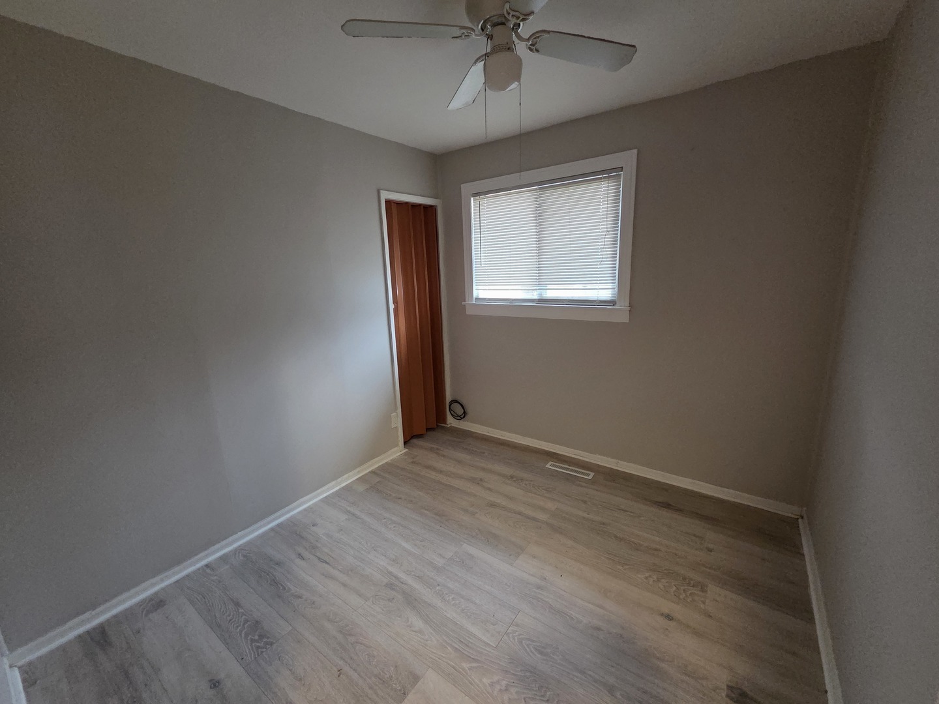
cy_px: 352
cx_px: 470
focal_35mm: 13
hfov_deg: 106.2
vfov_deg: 89.9
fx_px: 353
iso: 1250
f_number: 2.2
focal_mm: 2.2
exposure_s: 1/60
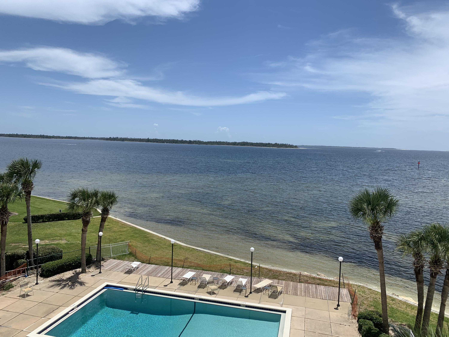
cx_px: 224
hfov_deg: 67.3
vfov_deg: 53.1
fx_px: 337
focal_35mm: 26
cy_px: 168
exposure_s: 1/4098
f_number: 1.8
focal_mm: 4.25
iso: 25
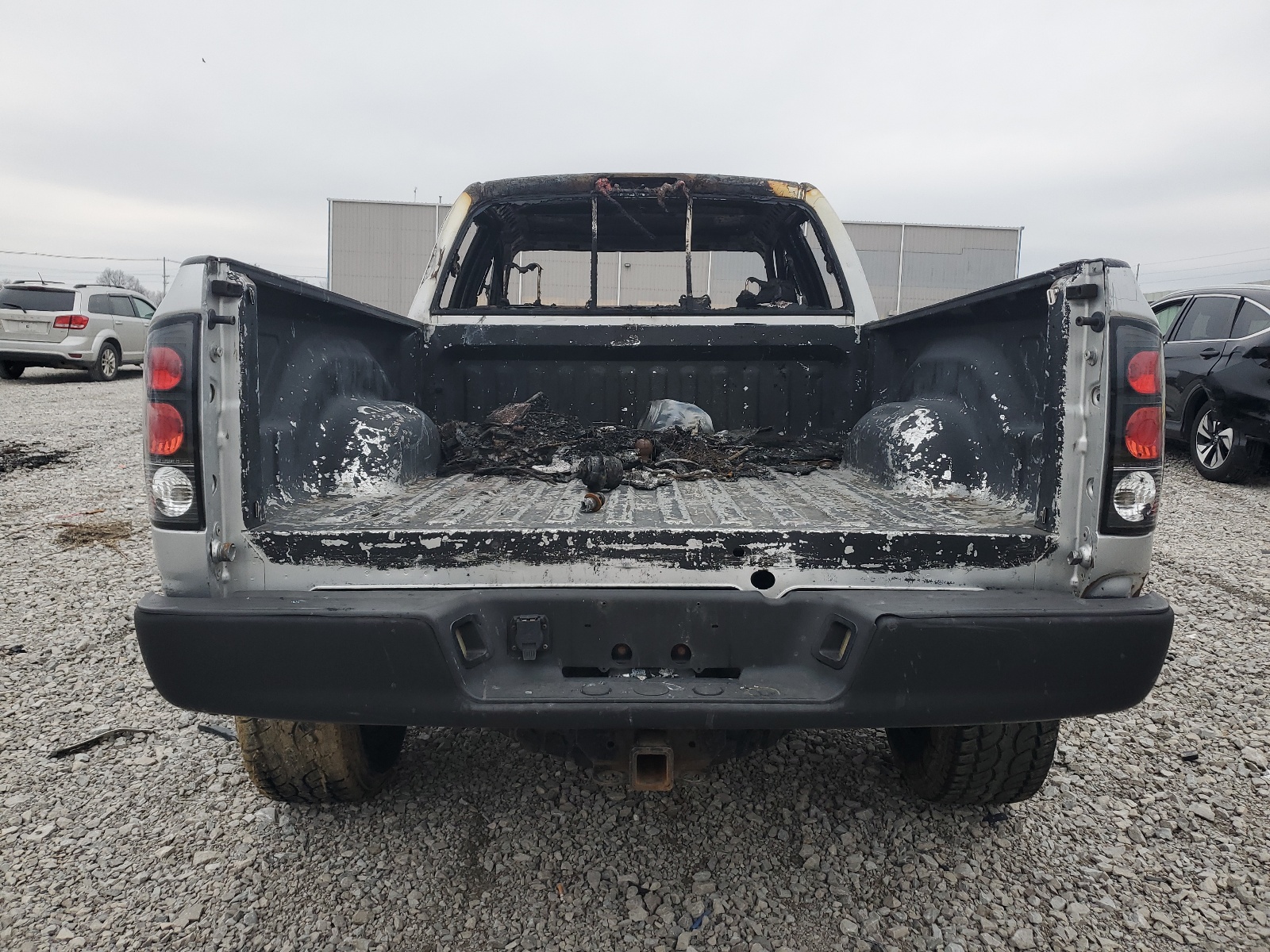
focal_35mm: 26
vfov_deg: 53.1
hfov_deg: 67.3
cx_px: 635
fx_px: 954
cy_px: 476
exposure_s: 1/143
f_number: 1.5
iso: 50
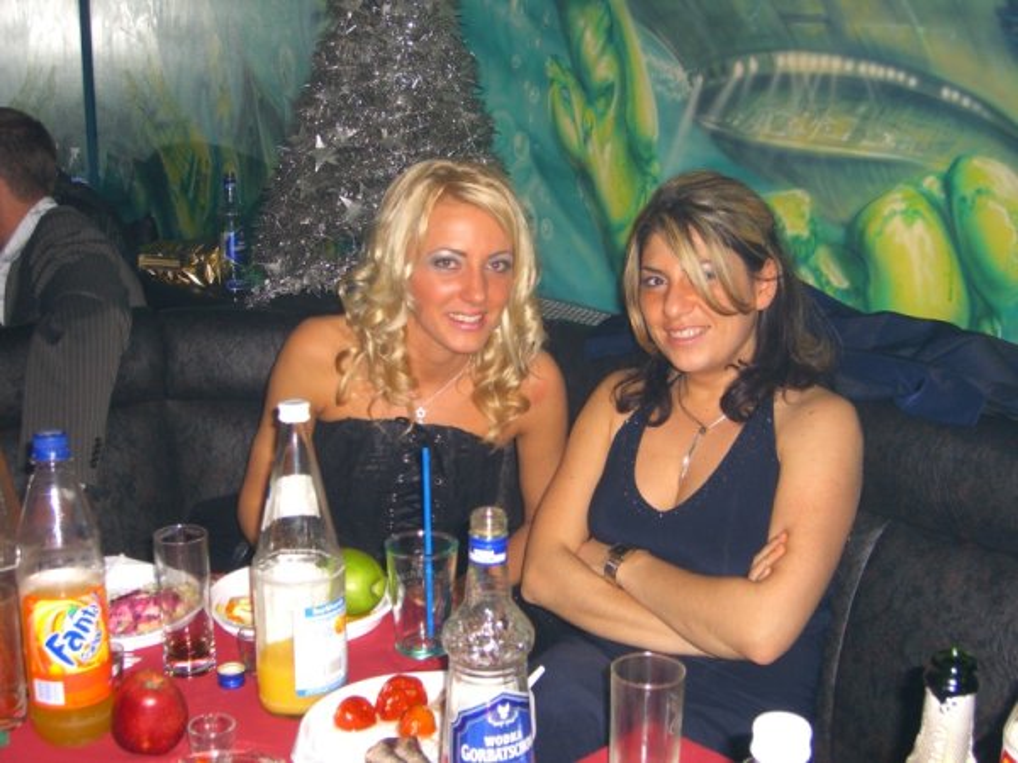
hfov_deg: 41.2
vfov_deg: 31.5
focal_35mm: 46
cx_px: 509
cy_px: 382
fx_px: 1353
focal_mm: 9.5
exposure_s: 1/60
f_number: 3.1
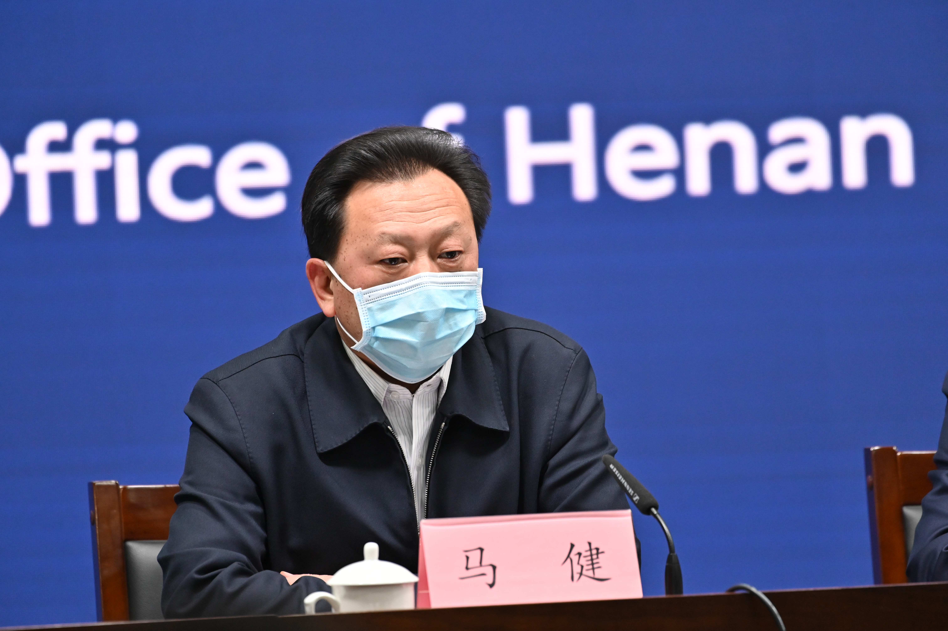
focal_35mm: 410
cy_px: 316
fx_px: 10789
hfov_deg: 5.0
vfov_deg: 3.3
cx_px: 474
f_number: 5.6
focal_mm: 410
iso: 3200
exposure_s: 1/125
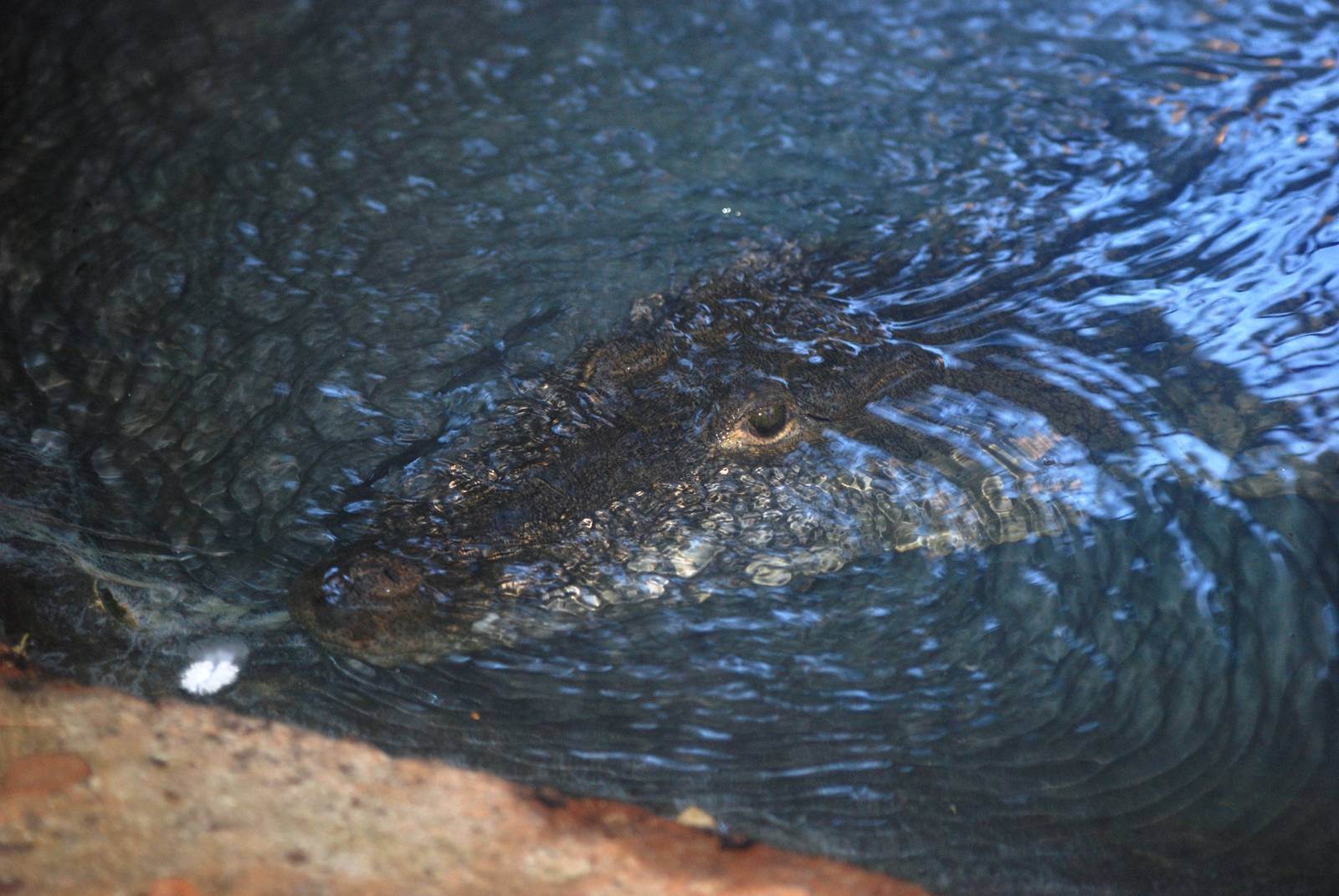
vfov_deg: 6.8
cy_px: 448
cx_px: 670
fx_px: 7541
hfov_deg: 10.1
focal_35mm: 202
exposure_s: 1/60
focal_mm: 135
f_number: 4.5
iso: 400
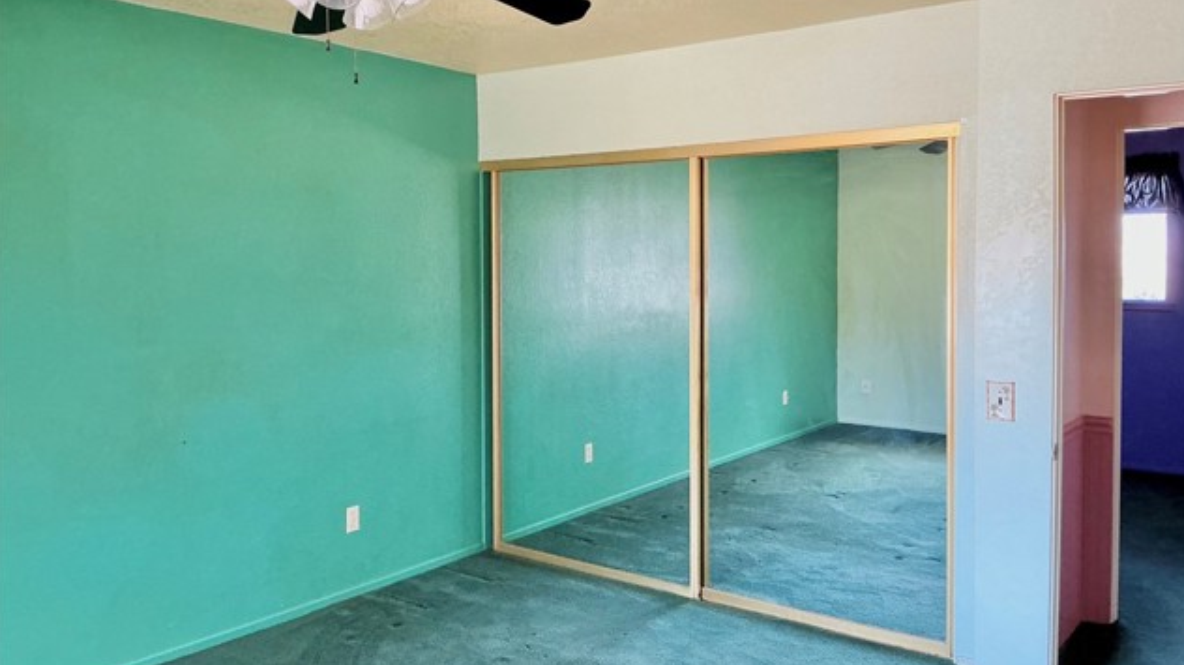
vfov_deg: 36.6
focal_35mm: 32
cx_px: 596
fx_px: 1004
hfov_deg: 61.0
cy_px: 298
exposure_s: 1/60
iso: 125
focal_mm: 3
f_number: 1.8
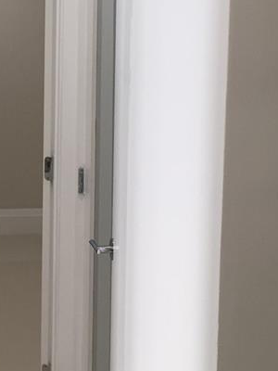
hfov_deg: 16.8
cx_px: 32
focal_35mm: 87
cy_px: 140
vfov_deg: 22.5
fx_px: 932
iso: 32
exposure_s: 1/40
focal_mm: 4.15
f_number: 2.2
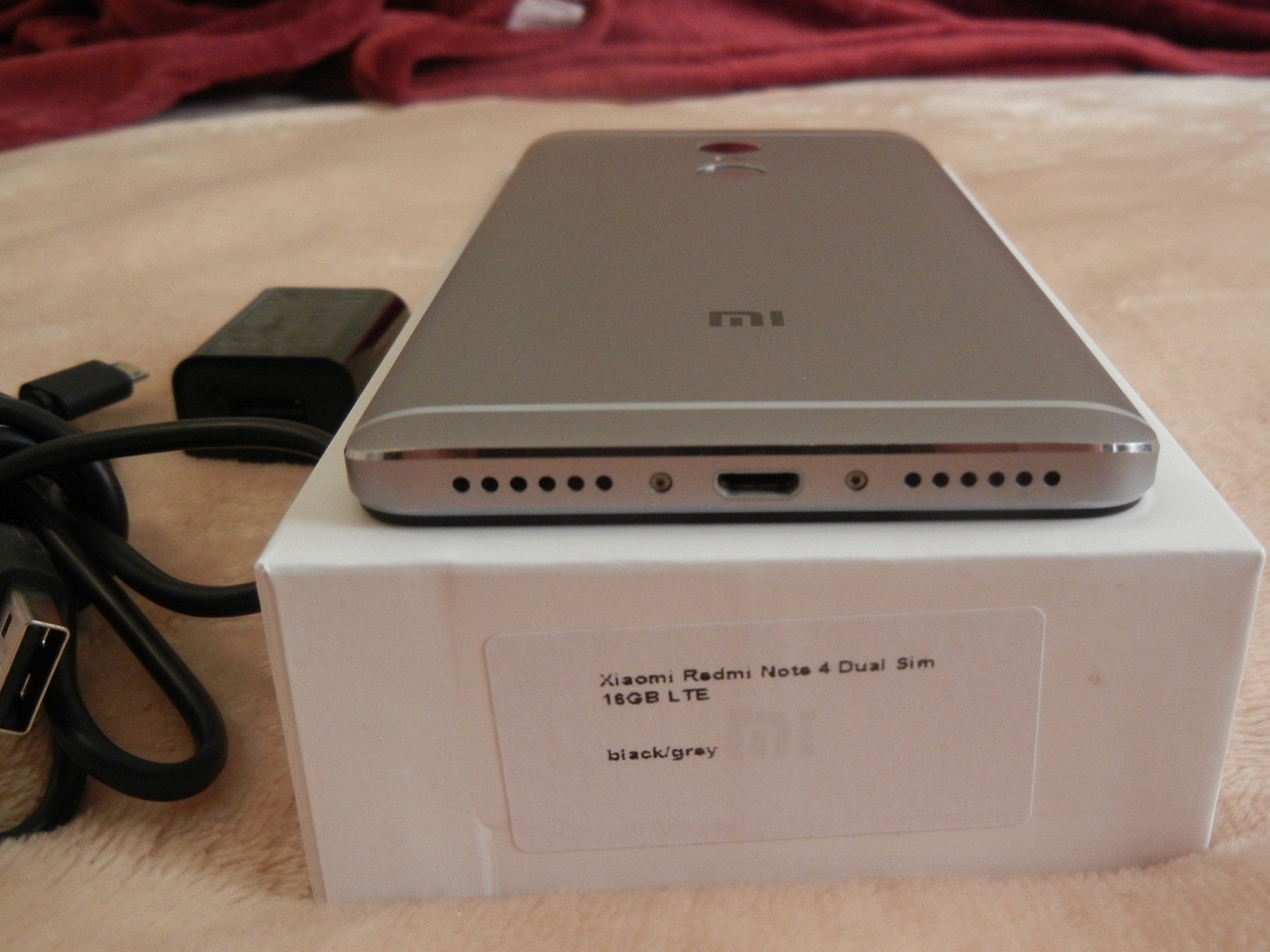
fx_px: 1321
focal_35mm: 36
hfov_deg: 51.1
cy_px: 475
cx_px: 751
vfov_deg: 39.7
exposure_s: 1/17.3
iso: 400
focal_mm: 5.4
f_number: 3.5
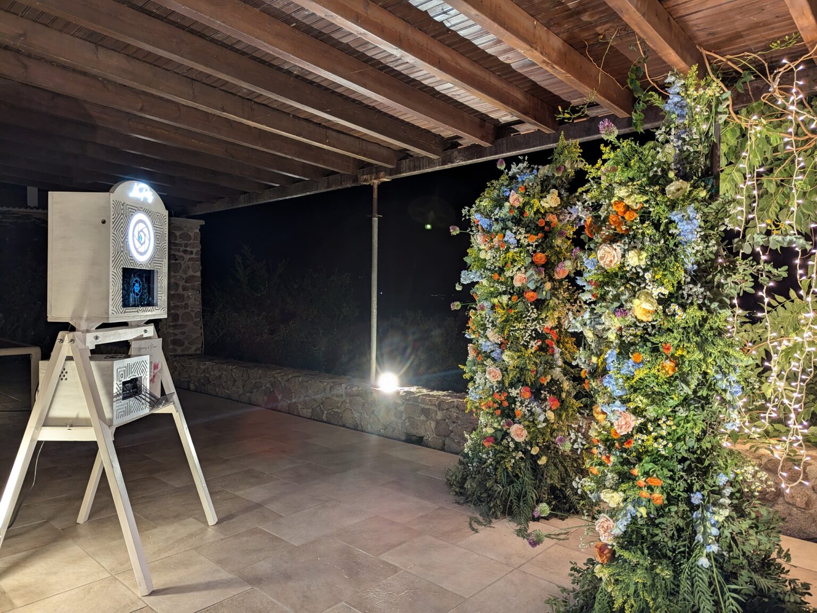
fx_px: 566
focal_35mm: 24
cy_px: 306
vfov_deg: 56.8
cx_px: 408
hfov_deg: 71.6
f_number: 1.85
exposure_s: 1/25
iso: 372
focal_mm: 6.81
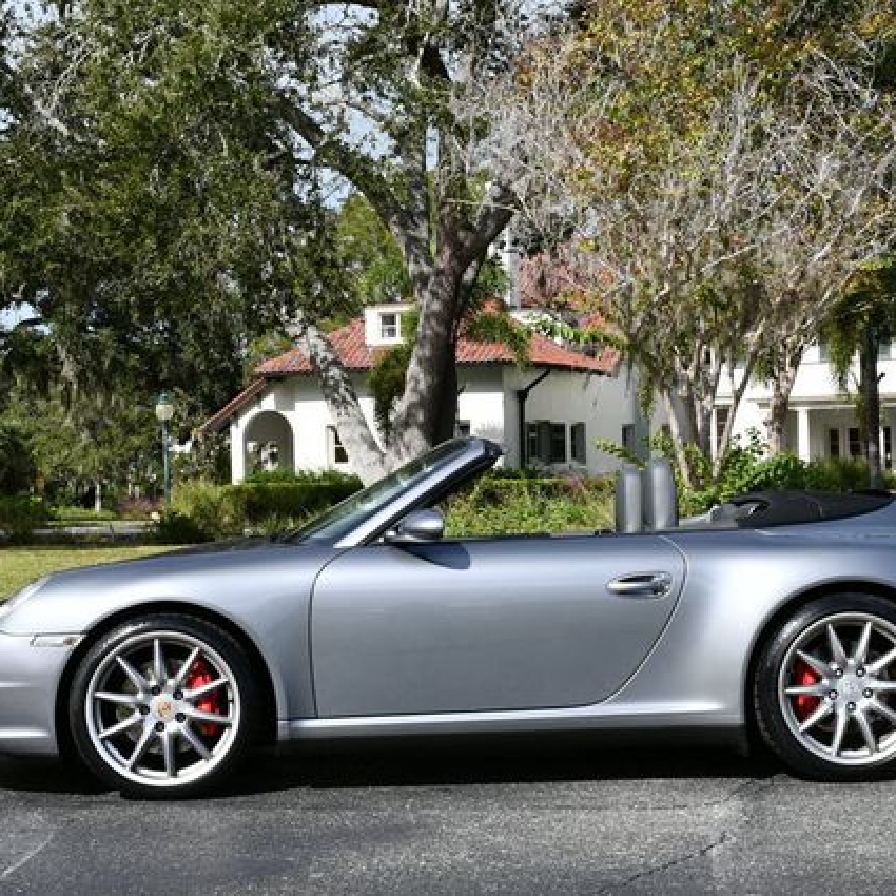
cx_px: 502
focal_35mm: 64
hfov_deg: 26.9
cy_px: 449
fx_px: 1874
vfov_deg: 26.9
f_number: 9
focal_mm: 25
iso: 100
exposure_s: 1/320
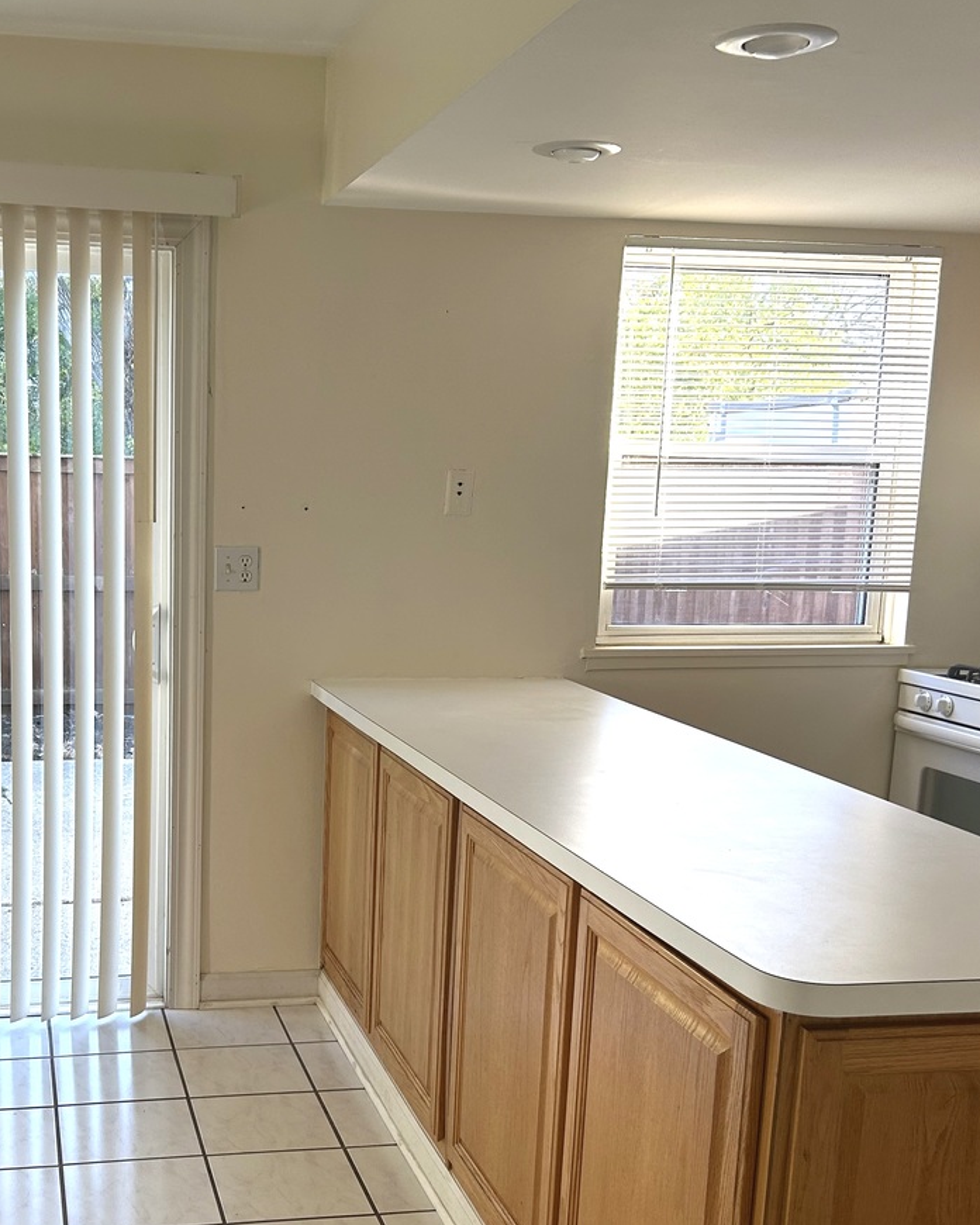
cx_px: 303
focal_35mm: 42
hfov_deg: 35.2
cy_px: 741
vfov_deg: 43.6
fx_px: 1523
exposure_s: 1/120
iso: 64
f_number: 1.5
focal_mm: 5.7
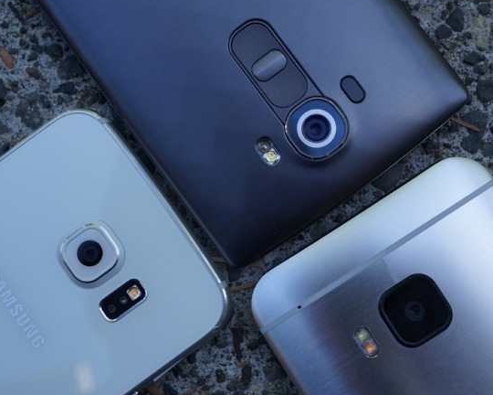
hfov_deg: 31.4
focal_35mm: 60
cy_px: 206
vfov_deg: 25.4
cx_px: 259
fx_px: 875
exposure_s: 1/100
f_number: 7.1
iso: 100
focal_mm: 30
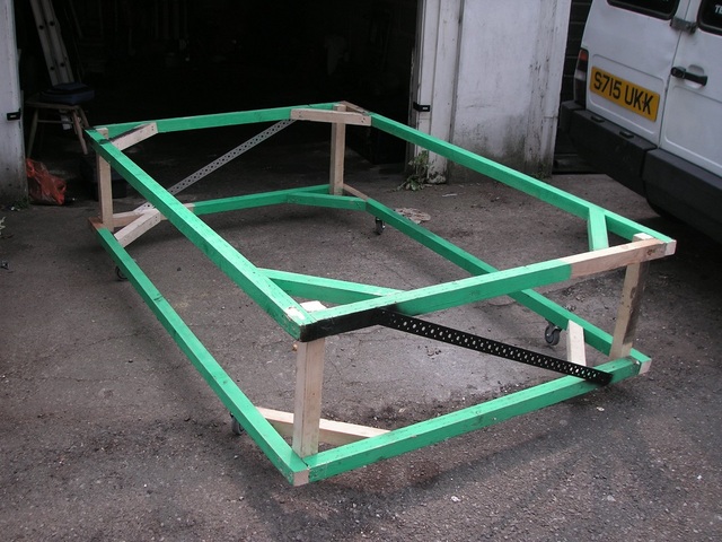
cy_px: 271
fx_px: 793
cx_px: 361
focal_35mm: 38
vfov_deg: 37.7
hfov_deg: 49.0
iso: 50
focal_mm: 6.3
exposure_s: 1/180
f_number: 3.3
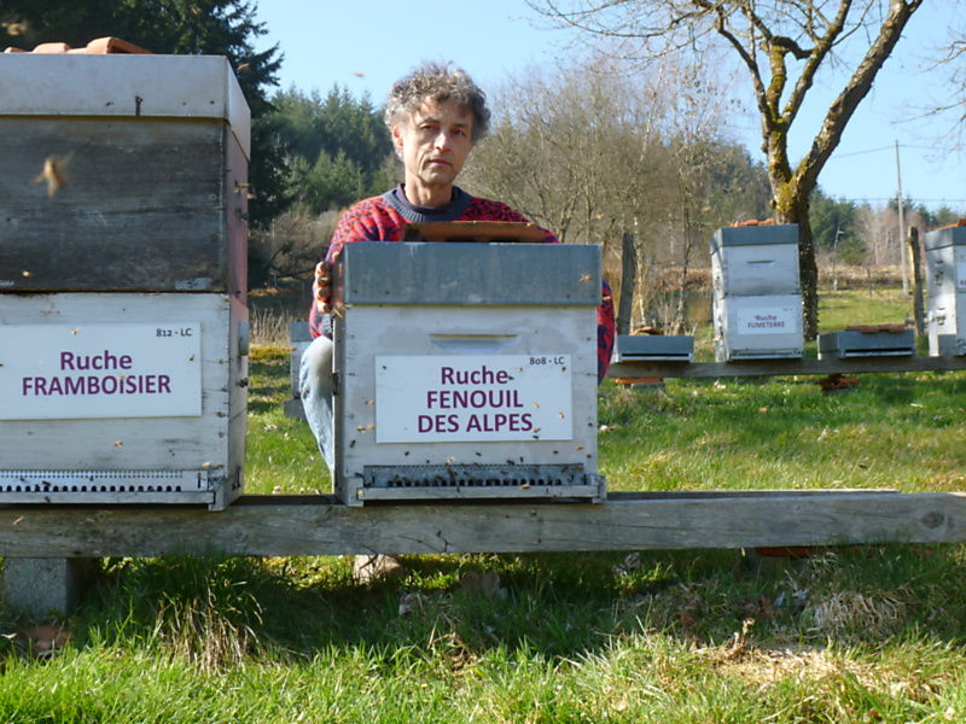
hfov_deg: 34.9
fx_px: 1535
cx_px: 483
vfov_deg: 26.6
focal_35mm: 55
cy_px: 362
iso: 100
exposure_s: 1/200
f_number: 4.2
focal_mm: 9.9
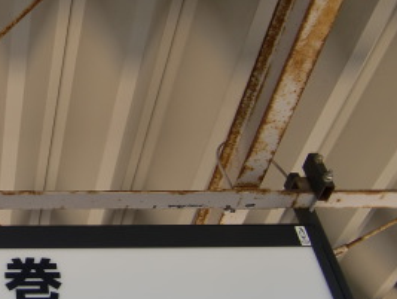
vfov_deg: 22.0
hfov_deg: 26.8
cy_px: 177
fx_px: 769
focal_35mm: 67
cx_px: -28
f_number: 2.6
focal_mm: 4.9
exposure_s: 1/400
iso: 64
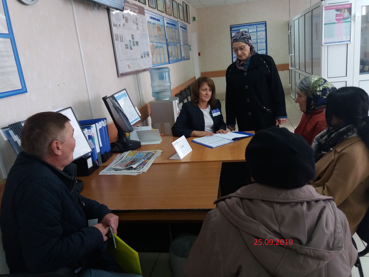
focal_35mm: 28
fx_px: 298
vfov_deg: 49.7
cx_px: 184
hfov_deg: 63.4
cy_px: 138
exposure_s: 1/33
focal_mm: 3.7
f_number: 1.9
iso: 160
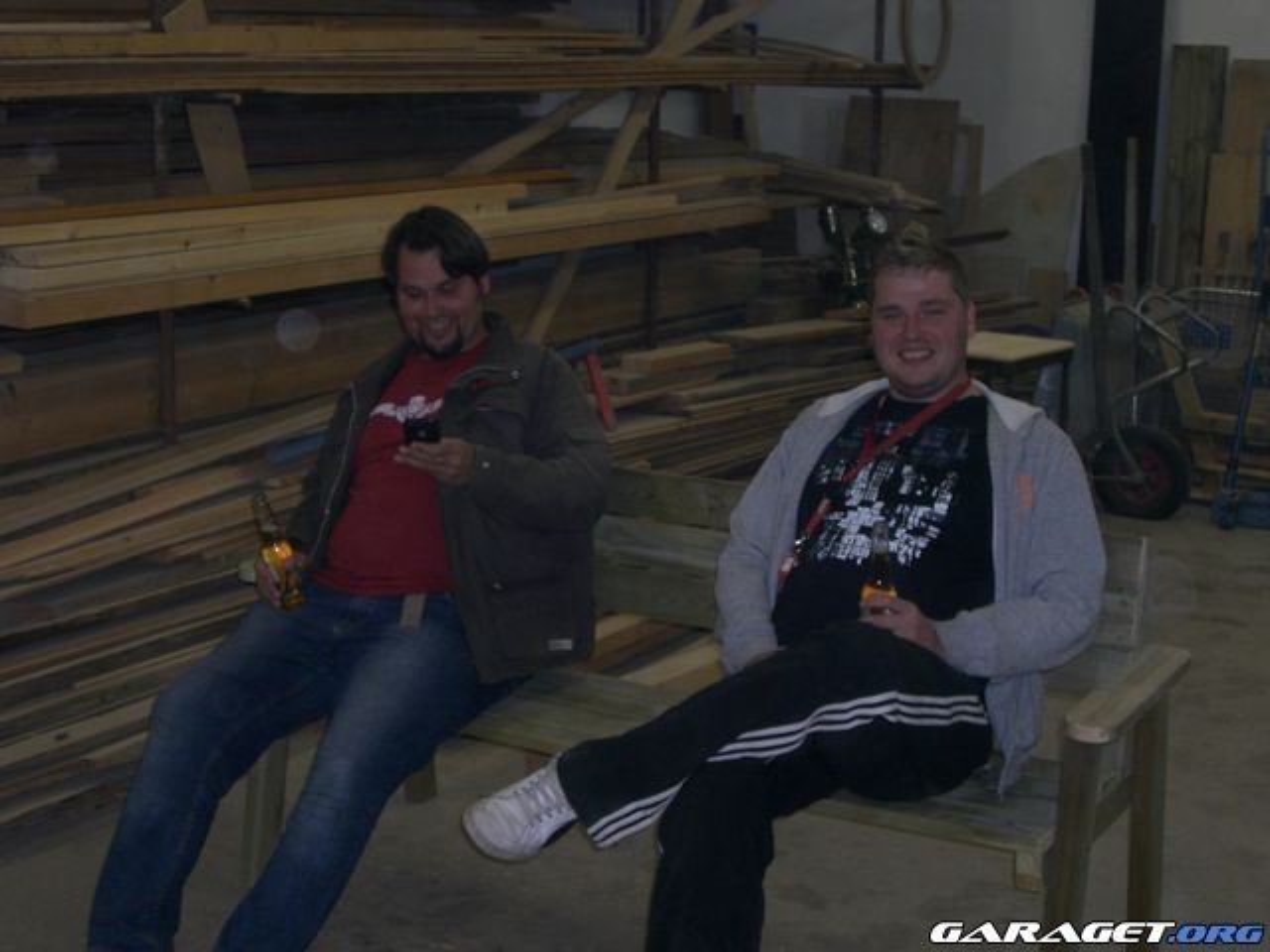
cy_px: 476
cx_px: 635
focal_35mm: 55
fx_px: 2018
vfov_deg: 26.6
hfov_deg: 34.9
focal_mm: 9
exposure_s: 1/60
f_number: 3.3
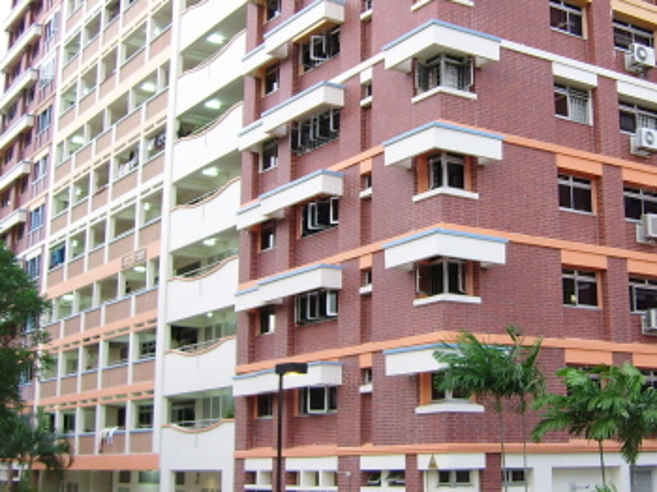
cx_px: 405
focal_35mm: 55
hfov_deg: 34.8
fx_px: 1043
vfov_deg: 26.5
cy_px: 193
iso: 100
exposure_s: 1/19
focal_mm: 5.95
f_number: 2.8
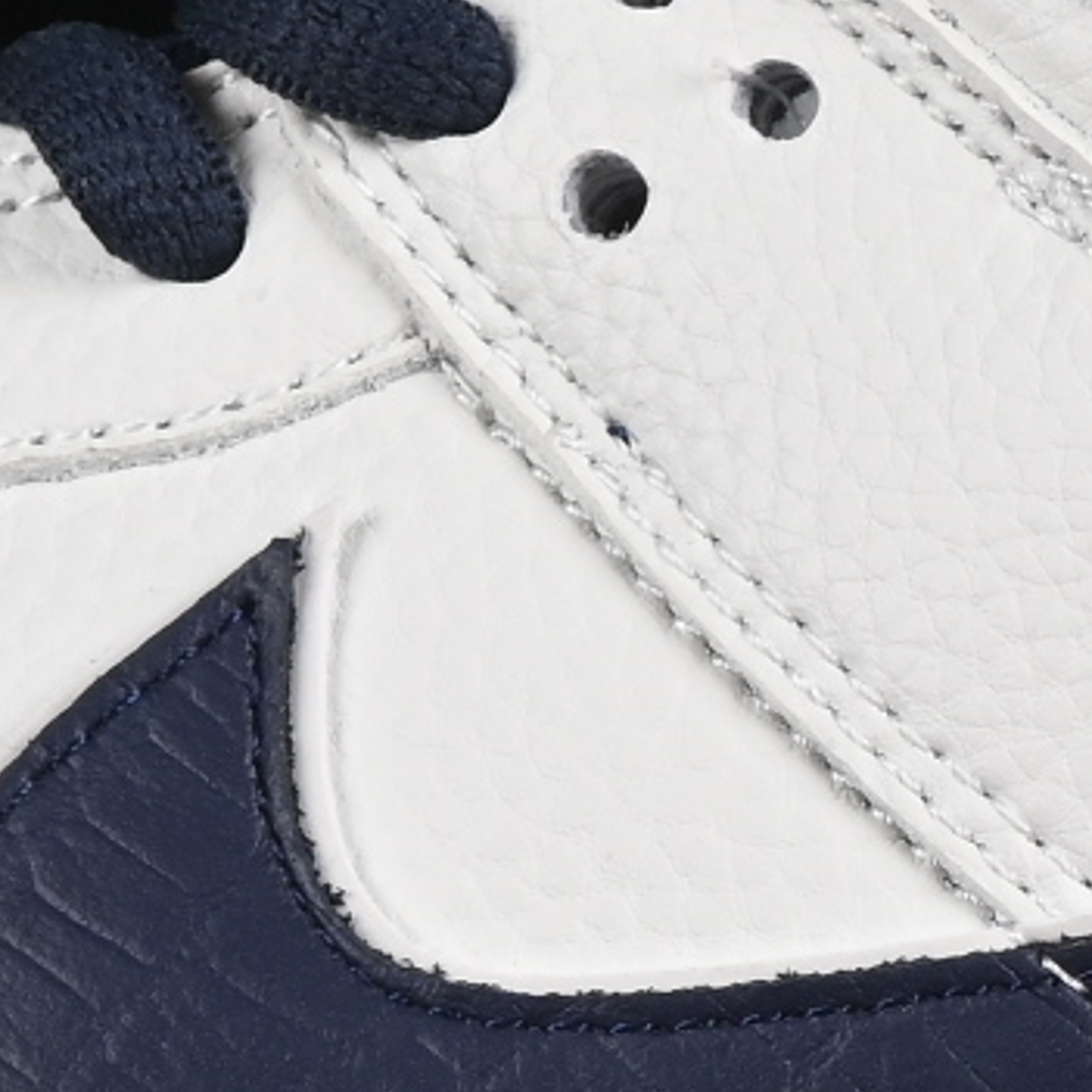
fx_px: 18059
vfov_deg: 3.5
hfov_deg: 3.5
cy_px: 255
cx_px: 202
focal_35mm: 506
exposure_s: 1/80
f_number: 8
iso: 160
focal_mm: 50
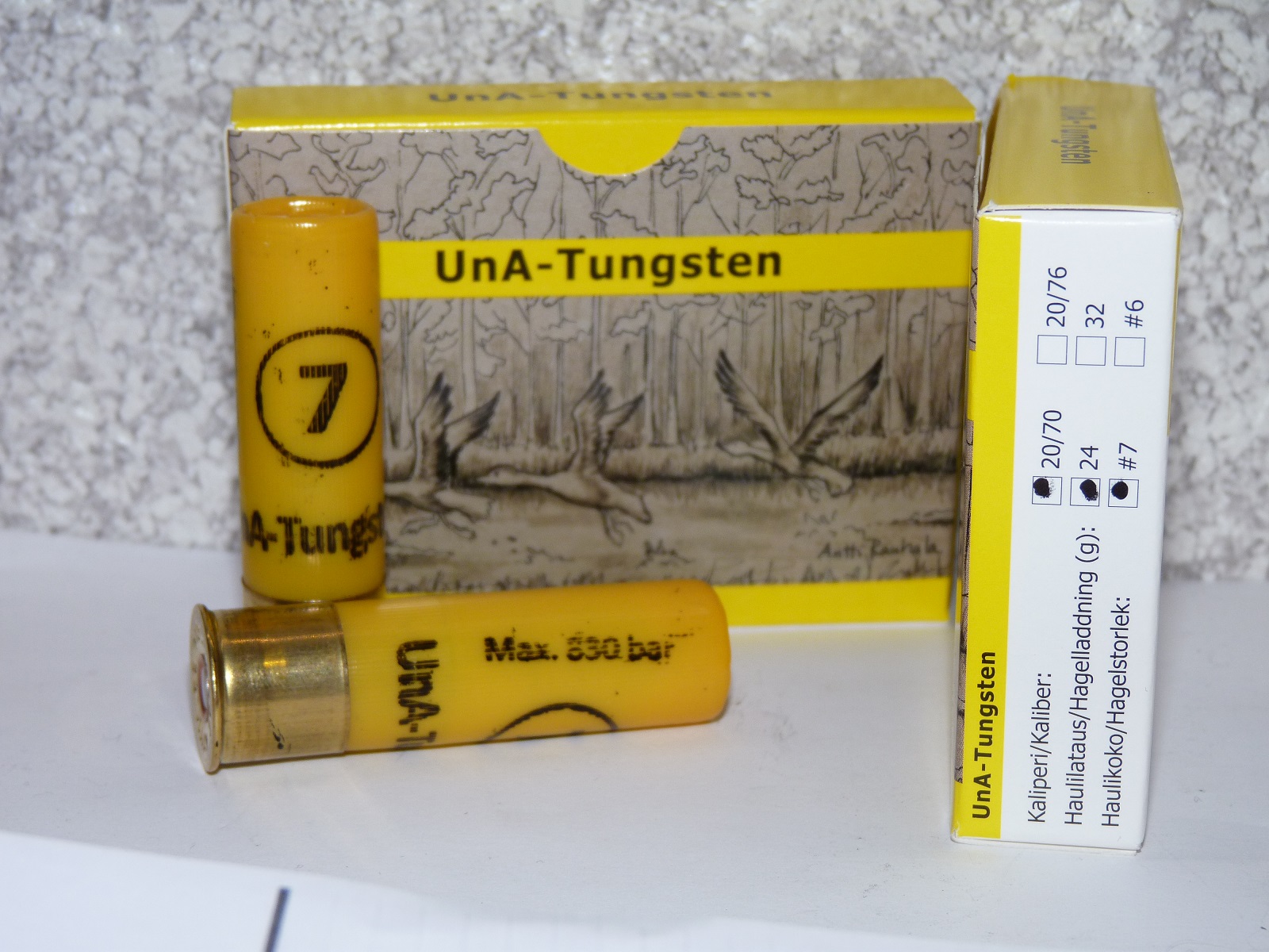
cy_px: 476
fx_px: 2749
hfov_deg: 26.0
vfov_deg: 19.6
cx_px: 634
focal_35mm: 75
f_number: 3.4
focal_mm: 13.3
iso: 100
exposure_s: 1/40
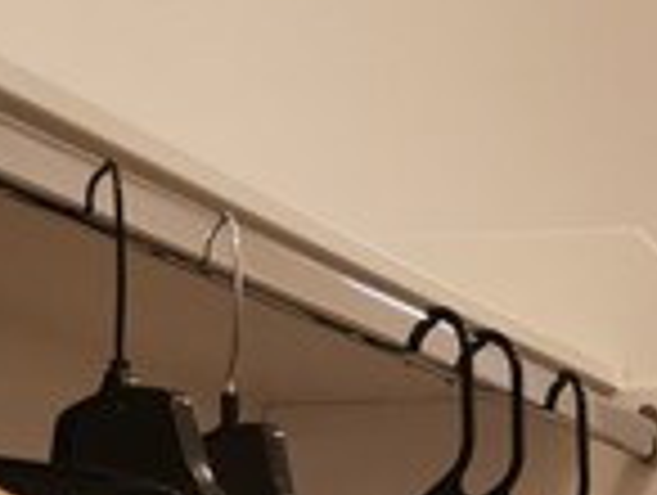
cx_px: 1053
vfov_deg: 11.7
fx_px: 2243
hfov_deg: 15.1
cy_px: 891
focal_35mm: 118
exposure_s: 1/120
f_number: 1.6
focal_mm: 5.56
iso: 100
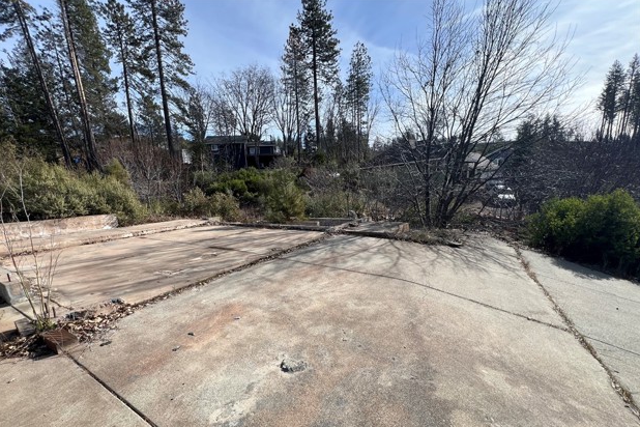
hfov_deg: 104.2
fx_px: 249
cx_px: 310
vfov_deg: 80.7
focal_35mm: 14
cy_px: 246
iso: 32
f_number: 1.8
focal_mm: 1.57
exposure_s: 1/1143
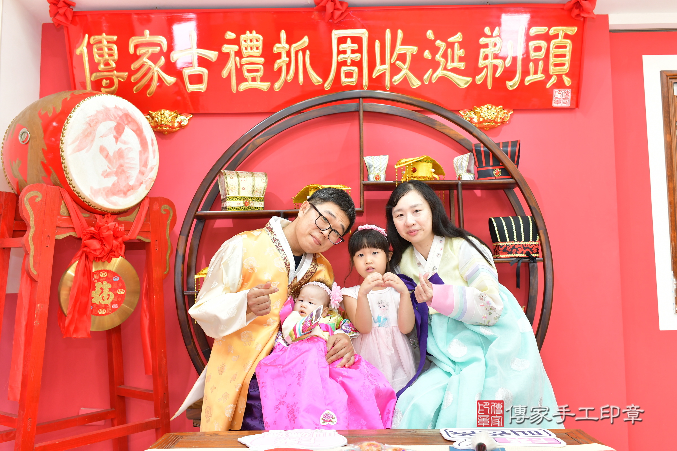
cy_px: 226
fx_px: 658
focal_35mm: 35
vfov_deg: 37.9
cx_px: 338
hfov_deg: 54.4
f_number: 4.5
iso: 800
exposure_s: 1/200
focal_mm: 35
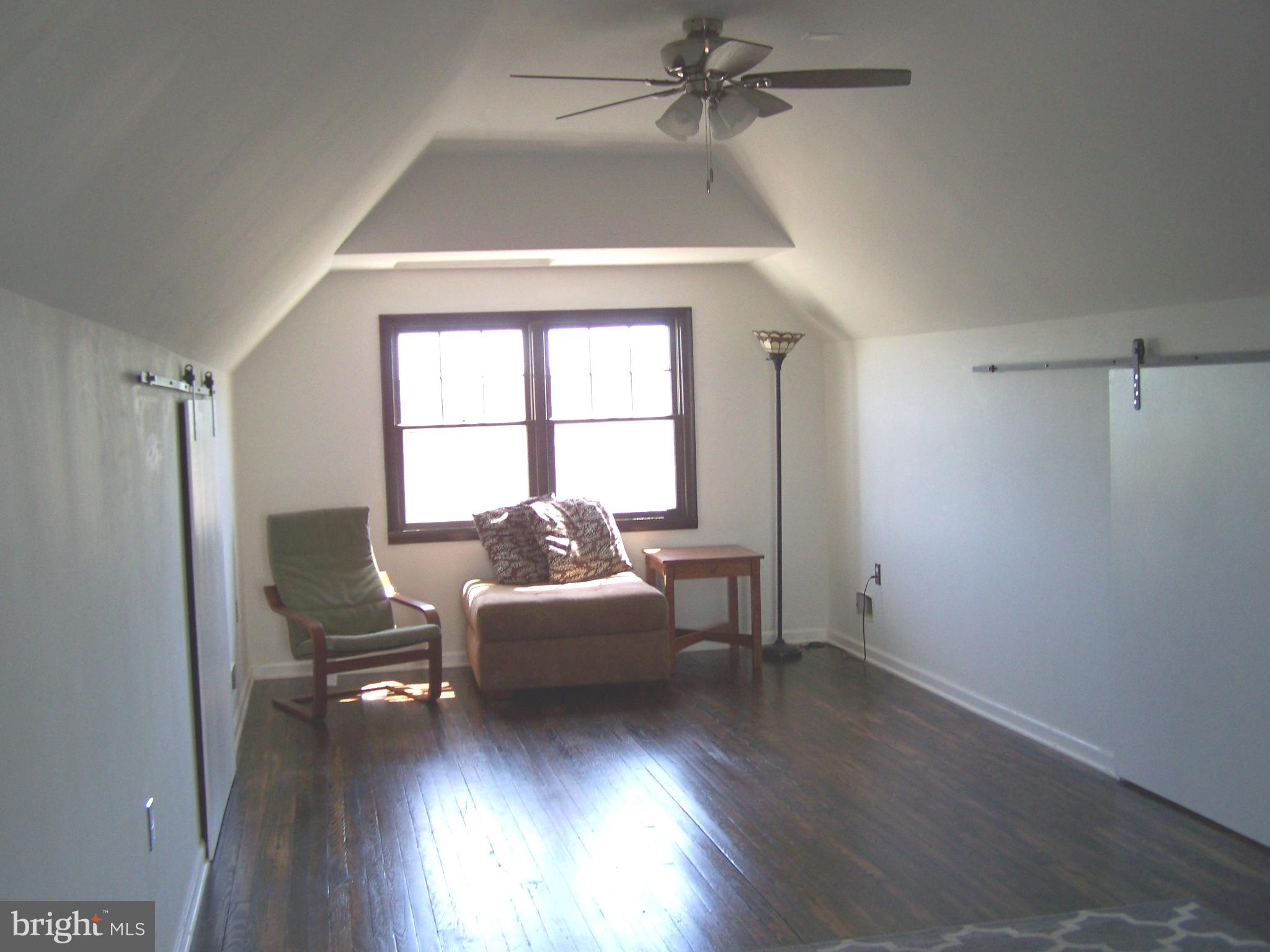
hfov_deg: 49.0
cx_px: 635
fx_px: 1394
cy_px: 476
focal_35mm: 38
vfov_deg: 37.7
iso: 100
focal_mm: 6.3
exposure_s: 1/60
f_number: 2.8
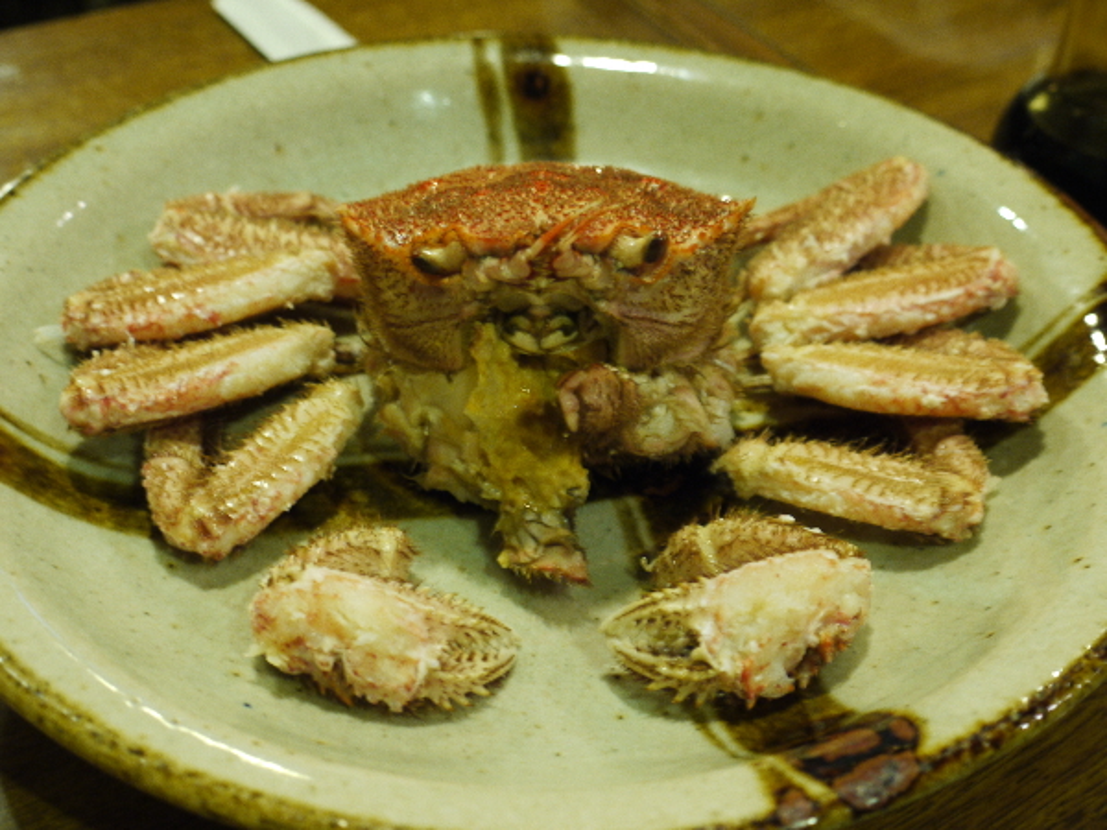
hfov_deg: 39.7
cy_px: 415
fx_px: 1535
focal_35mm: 48
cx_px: 554
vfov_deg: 30.3
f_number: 4.8
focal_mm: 24
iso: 400
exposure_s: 1/4
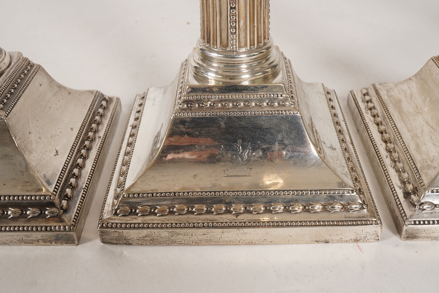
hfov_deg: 43.6
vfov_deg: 29.9
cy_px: 146
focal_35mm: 45
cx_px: 220
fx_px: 549
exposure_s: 1/125
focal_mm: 30
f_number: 22
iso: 400
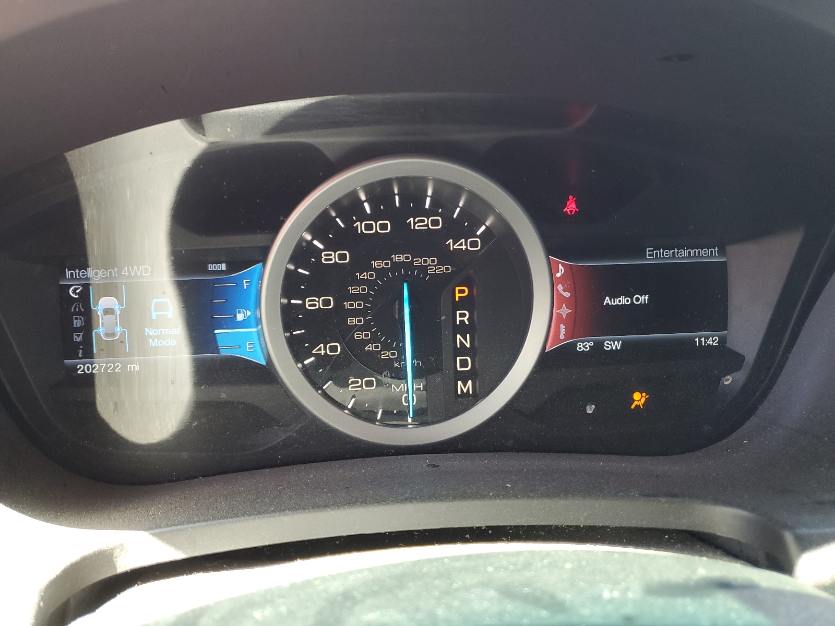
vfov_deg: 53.1
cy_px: 313
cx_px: 418
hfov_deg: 67.3
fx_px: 627
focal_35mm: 26
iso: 77
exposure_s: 1/60.2
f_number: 1.5
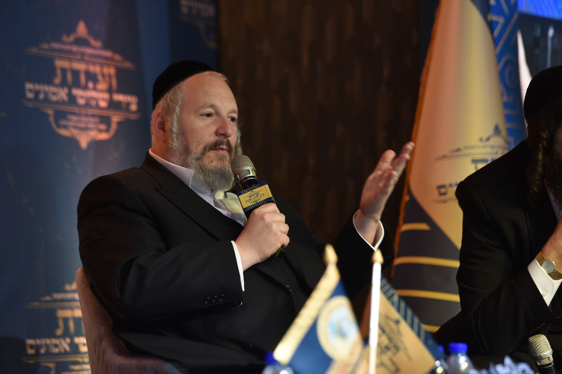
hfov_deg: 14.7
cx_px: 281
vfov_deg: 9.8
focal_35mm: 140
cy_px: 187
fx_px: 2185
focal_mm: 140
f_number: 3.5
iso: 640
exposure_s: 1/100
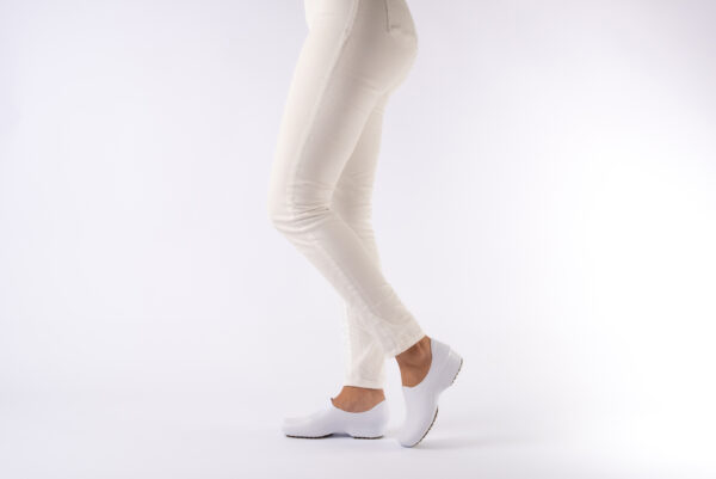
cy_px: 240
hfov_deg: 36.7
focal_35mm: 54
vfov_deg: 25.0
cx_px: 358
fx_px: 1081
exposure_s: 1/200
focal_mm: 54.3
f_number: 8
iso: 800
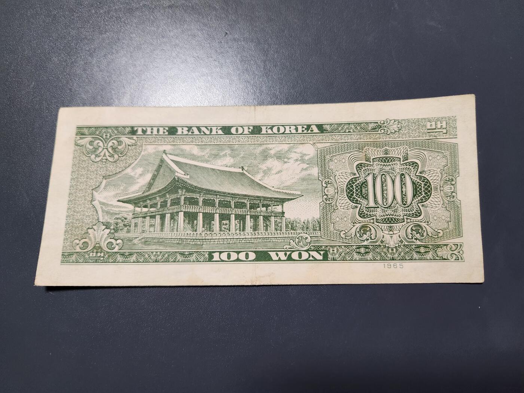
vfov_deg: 58.9
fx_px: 348
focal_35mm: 23
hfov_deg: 73.9
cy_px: 196
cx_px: 262
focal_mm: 5.4
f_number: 1.8
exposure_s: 1/100
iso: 500
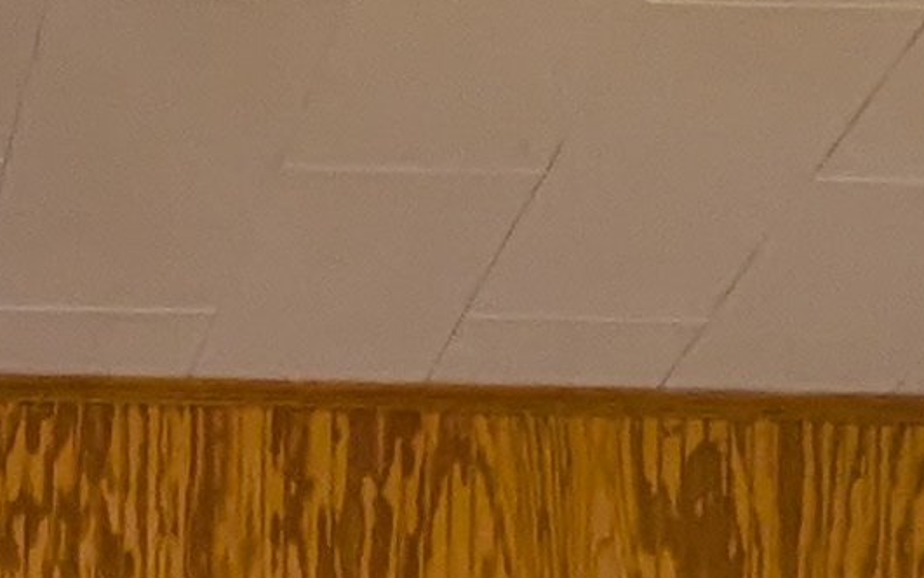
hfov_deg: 18.2
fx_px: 2670
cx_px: -318
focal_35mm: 106
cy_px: 1979
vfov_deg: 8.9
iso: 160
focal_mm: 1.95
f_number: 2.2
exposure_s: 1/29
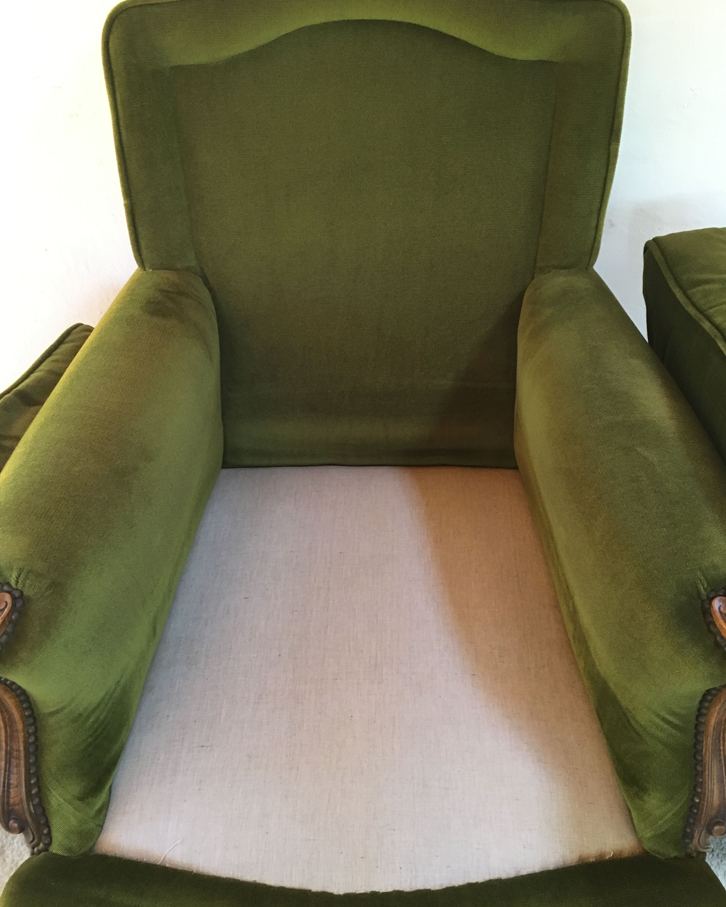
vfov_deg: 57.2
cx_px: 359
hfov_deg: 47.1
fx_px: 833
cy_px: 438
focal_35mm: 31
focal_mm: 4.15
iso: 160
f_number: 2.2
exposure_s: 1/33
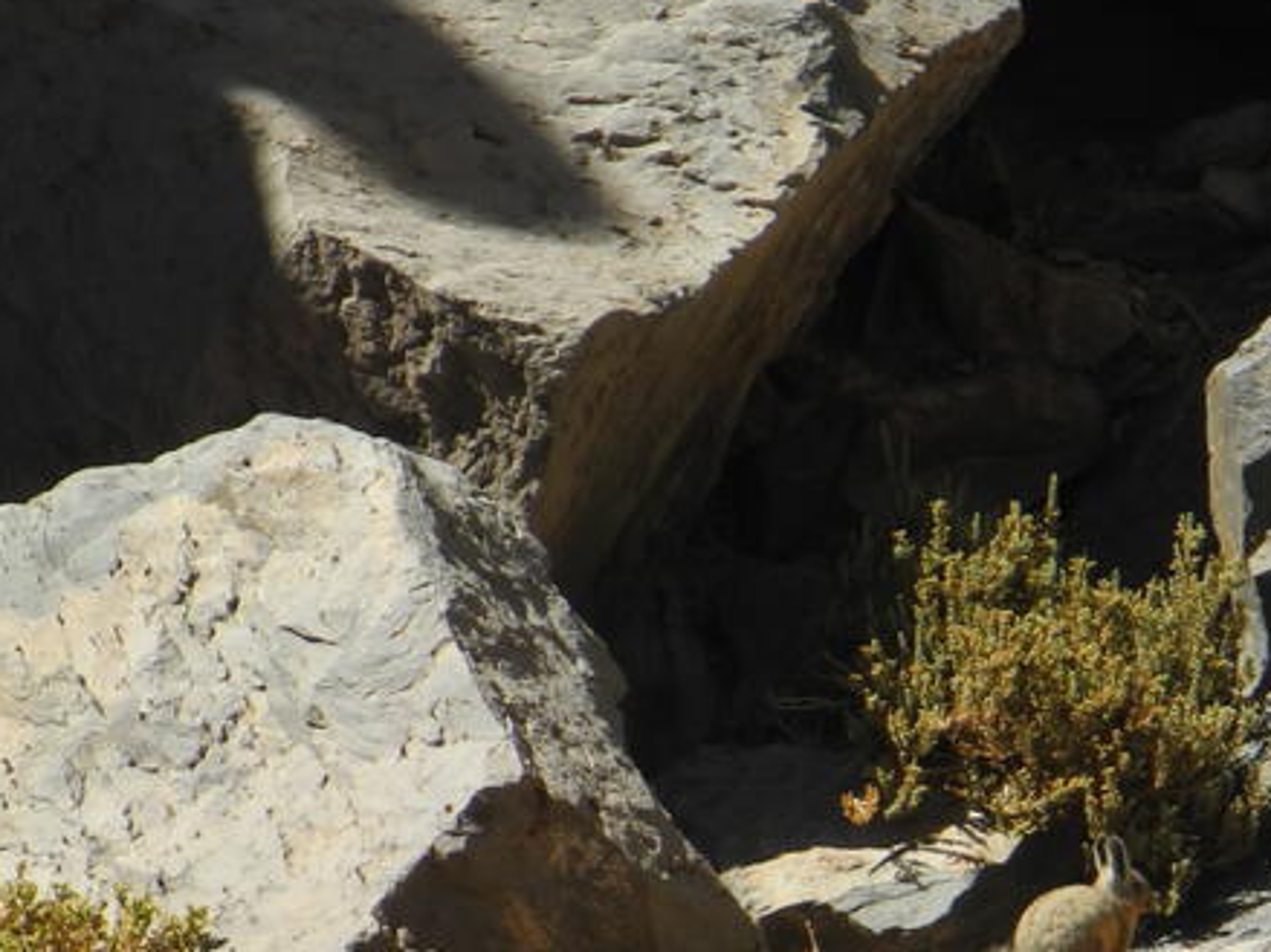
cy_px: 929
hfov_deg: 4.2
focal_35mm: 467
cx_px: 1103
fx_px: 17142
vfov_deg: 3.2
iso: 100
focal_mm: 42.6
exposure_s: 1/400
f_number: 5.6
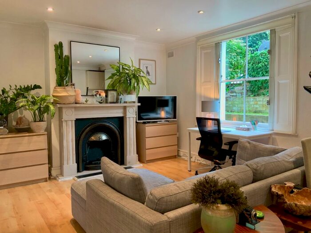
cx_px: 156
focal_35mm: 29
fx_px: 261
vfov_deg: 48.2
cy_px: 116
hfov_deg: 61.7
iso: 80
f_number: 1.8
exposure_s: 1/50
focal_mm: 3
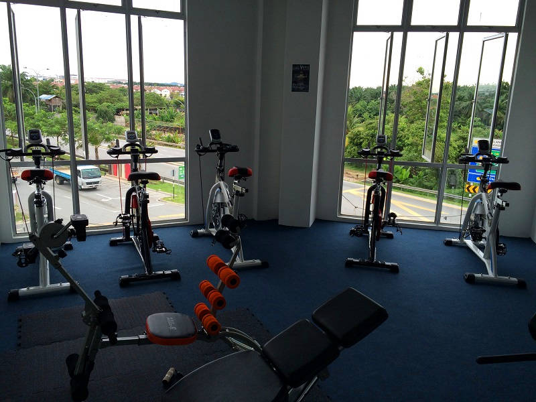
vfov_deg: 48.2
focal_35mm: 29
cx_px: 268
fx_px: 449
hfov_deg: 61.7
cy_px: 201
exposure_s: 1/177
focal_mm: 4.15
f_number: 2.2
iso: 32
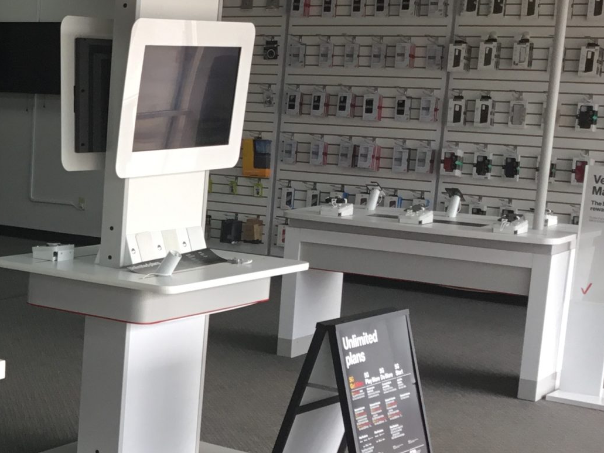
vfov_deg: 19.1
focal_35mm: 77
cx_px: -118
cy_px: 305
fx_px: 1343
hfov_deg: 23.2
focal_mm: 3.3
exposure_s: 1/120
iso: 32
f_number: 2.4
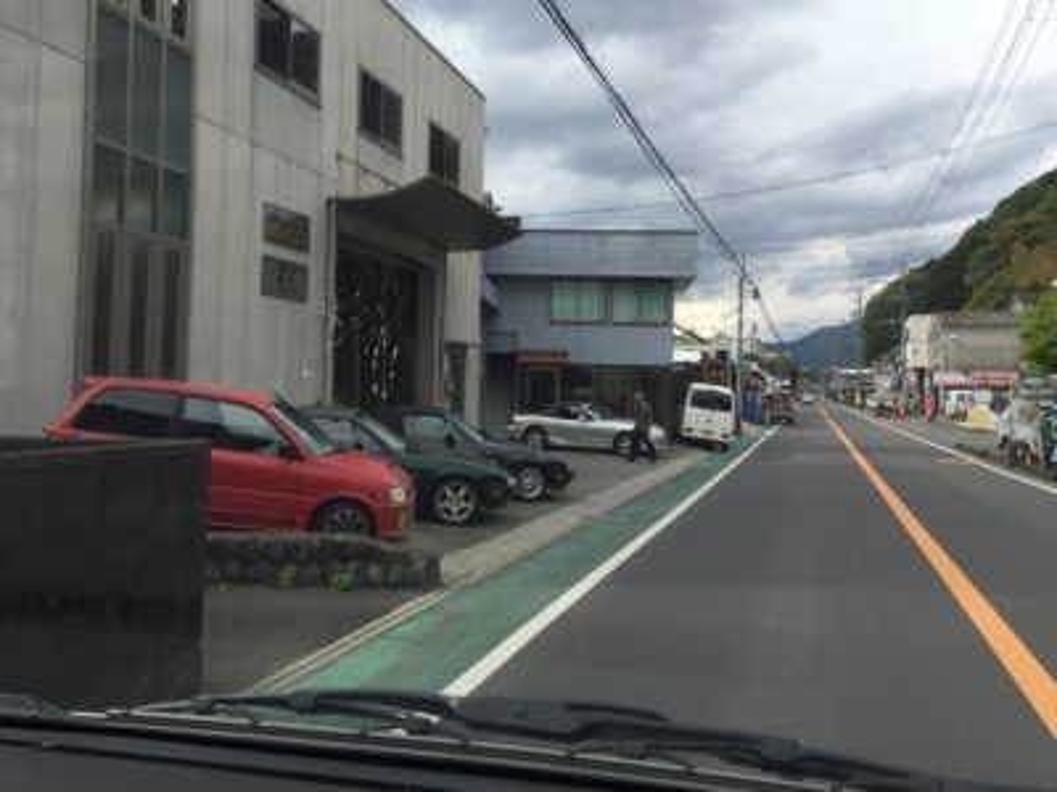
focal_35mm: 29
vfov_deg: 48.2
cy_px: 396
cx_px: 528
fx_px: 886
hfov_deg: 61.7
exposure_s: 1/719
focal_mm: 4.15
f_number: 2.2
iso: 32
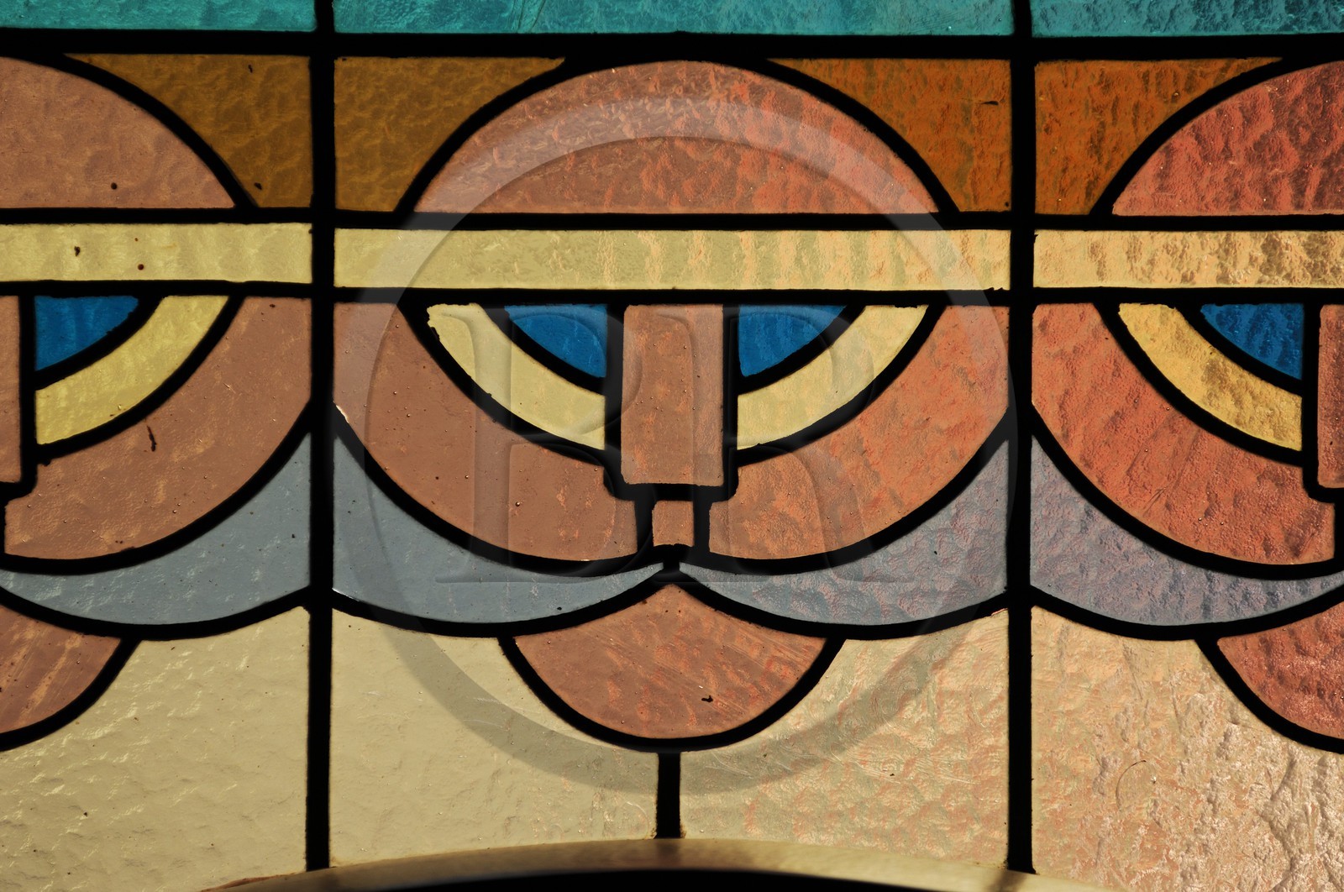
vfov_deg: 5.2
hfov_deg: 7.9
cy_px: 446
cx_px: 672
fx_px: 9786
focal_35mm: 262
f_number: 2.8
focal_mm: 175
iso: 100
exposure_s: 1/180
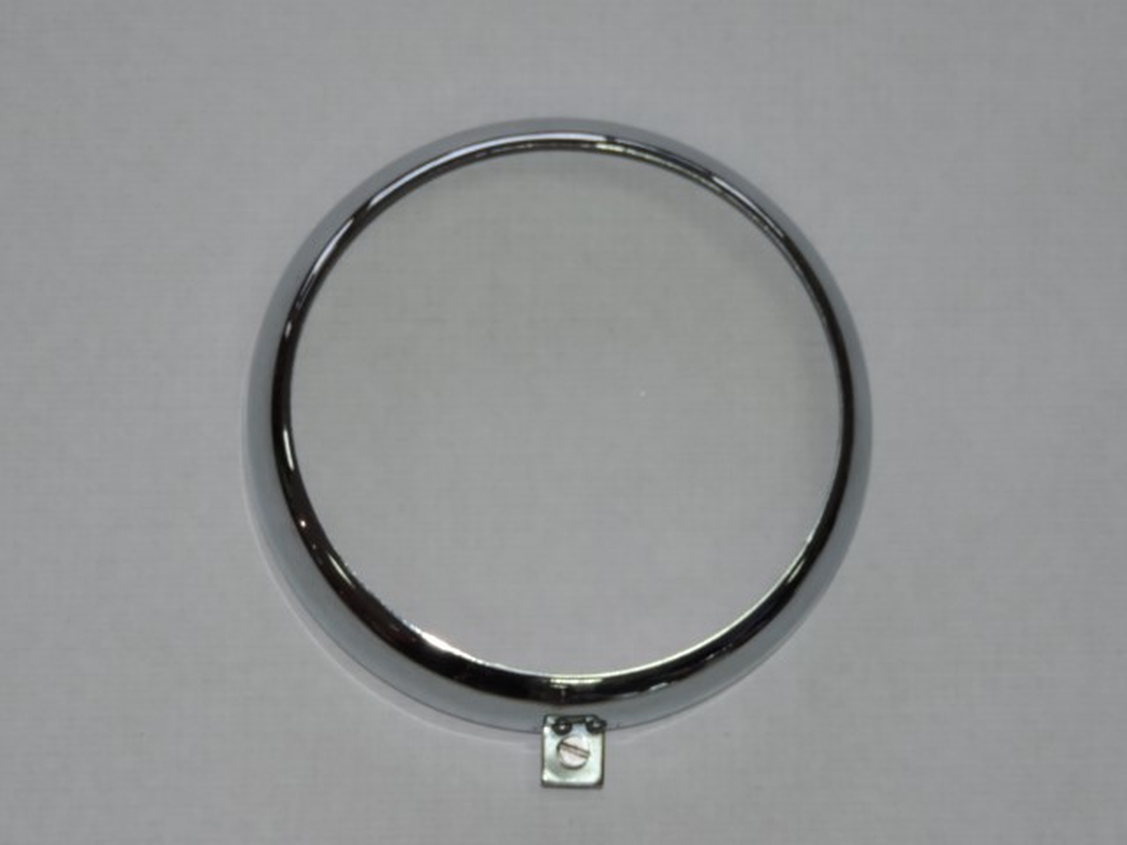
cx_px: 564
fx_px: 5046
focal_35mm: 155
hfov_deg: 12.7
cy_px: 422
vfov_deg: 9.6
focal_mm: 27.6
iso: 200
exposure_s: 1/60
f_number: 4.4
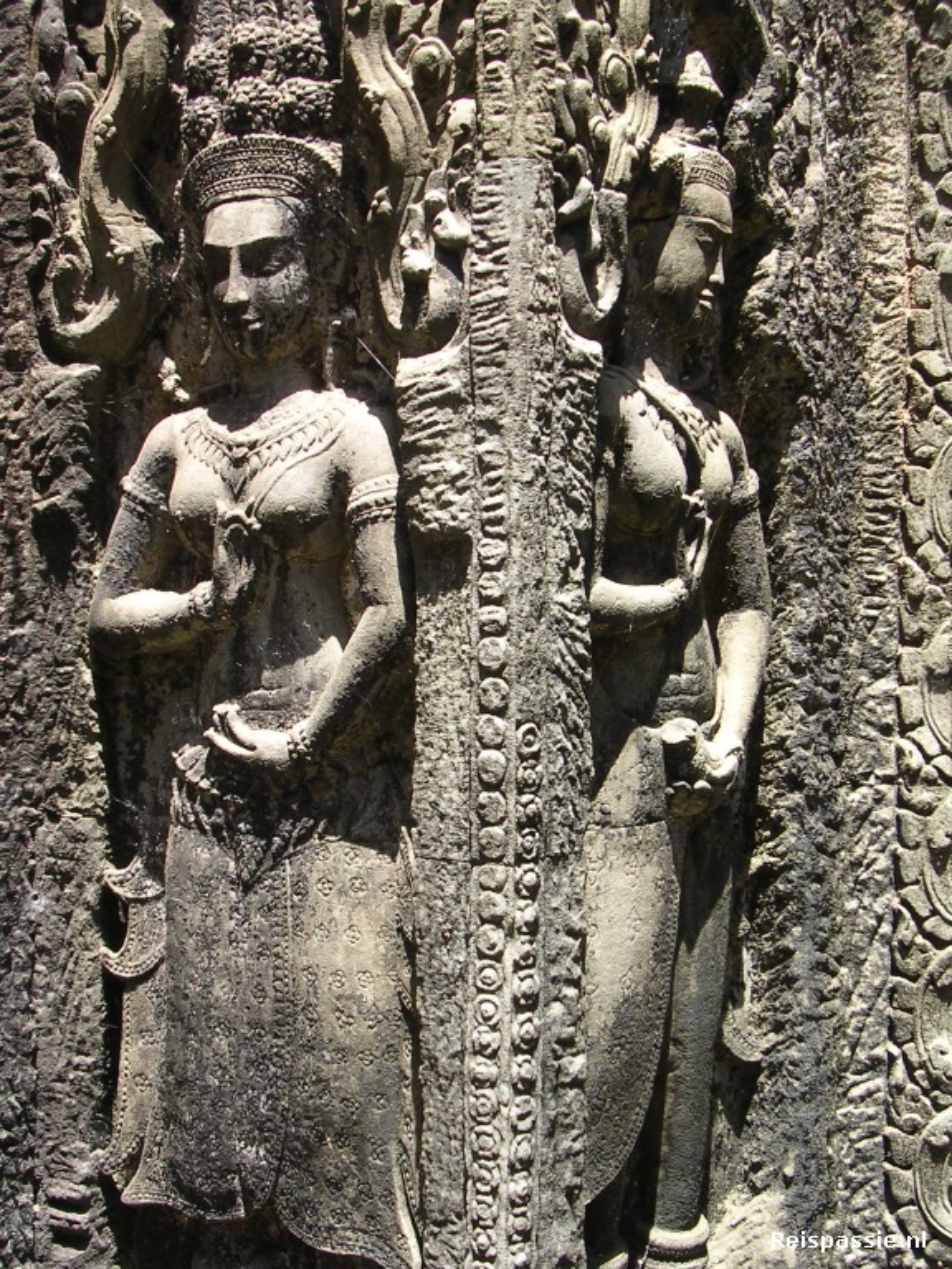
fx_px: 1797
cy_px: 634
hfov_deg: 29.7
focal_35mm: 49
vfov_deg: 38.9
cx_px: 476
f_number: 3.1
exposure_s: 1/205
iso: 100
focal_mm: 7.5
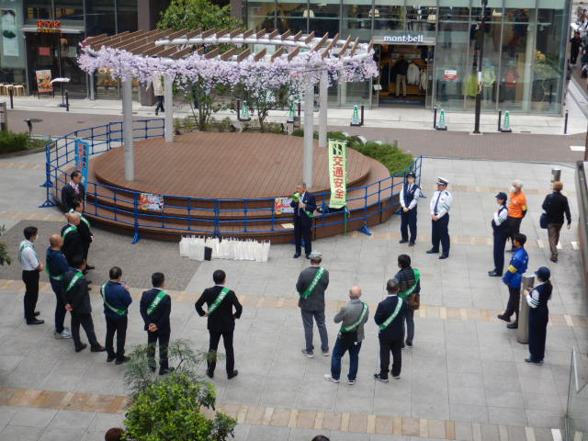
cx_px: 294
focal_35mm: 61
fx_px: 1036
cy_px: 220
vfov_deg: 24.0
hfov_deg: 31.7
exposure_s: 1/100
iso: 125
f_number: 4.4
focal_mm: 11
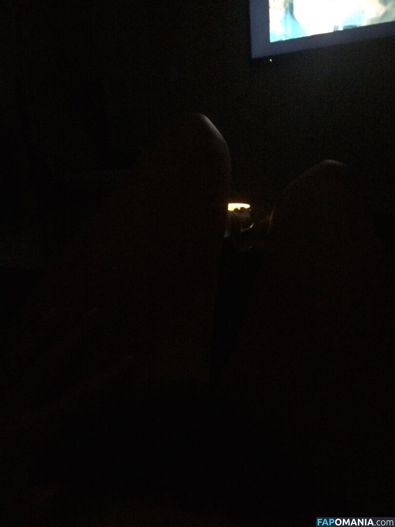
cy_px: 264
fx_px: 441
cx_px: 198
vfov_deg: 61.7
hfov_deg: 48.2
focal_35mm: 29
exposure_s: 1/15
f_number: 2.2
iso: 2000
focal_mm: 4.15
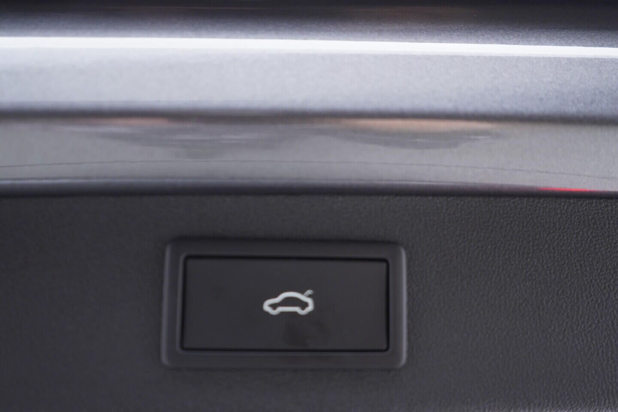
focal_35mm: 36
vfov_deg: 36.9
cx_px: 309
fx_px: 618
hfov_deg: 53.1
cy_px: 206
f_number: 2.8
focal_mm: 24
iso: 400
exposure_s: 1/40
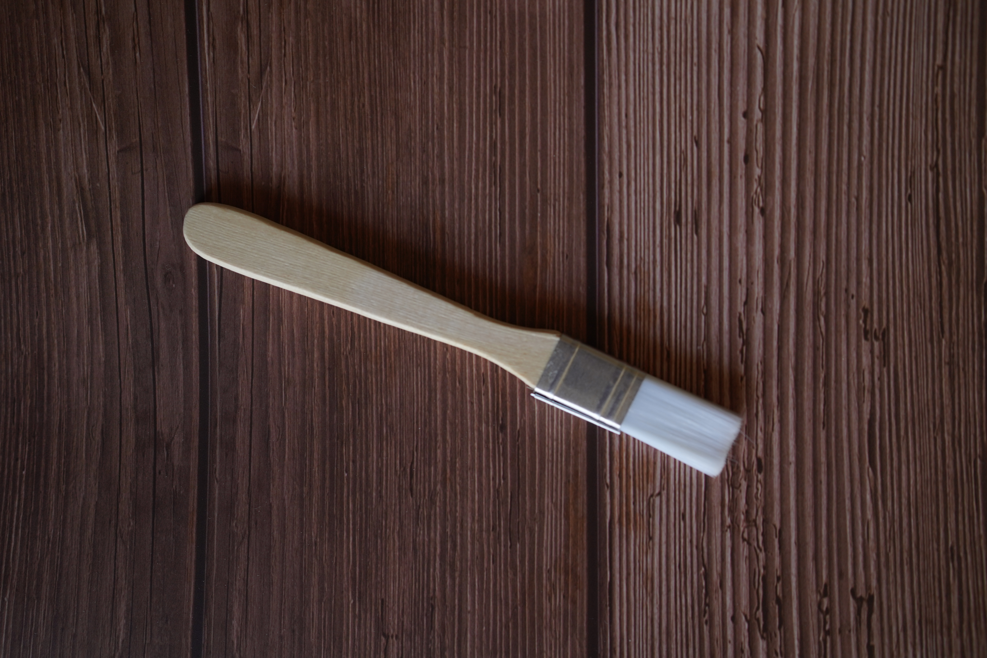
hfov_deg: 54.4
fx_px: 960
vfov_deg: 37.9
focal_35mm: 35
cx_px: 494
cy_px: 329
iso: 400
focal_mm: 35
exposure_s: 1/80
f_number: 4
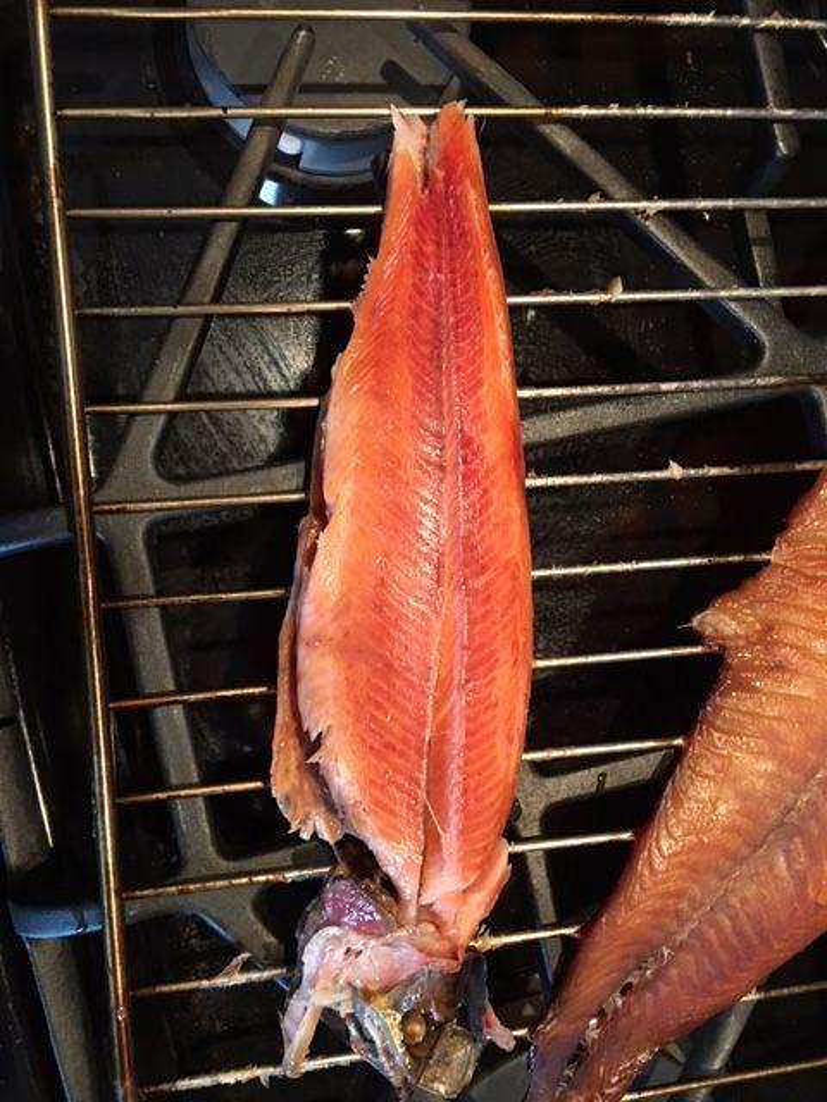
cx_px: 414
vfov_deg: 61.7
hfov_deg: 48.2
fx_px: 924
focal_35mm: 29
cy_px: 551
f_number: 2.2
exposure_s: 1/15
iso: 100
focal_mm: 4.15
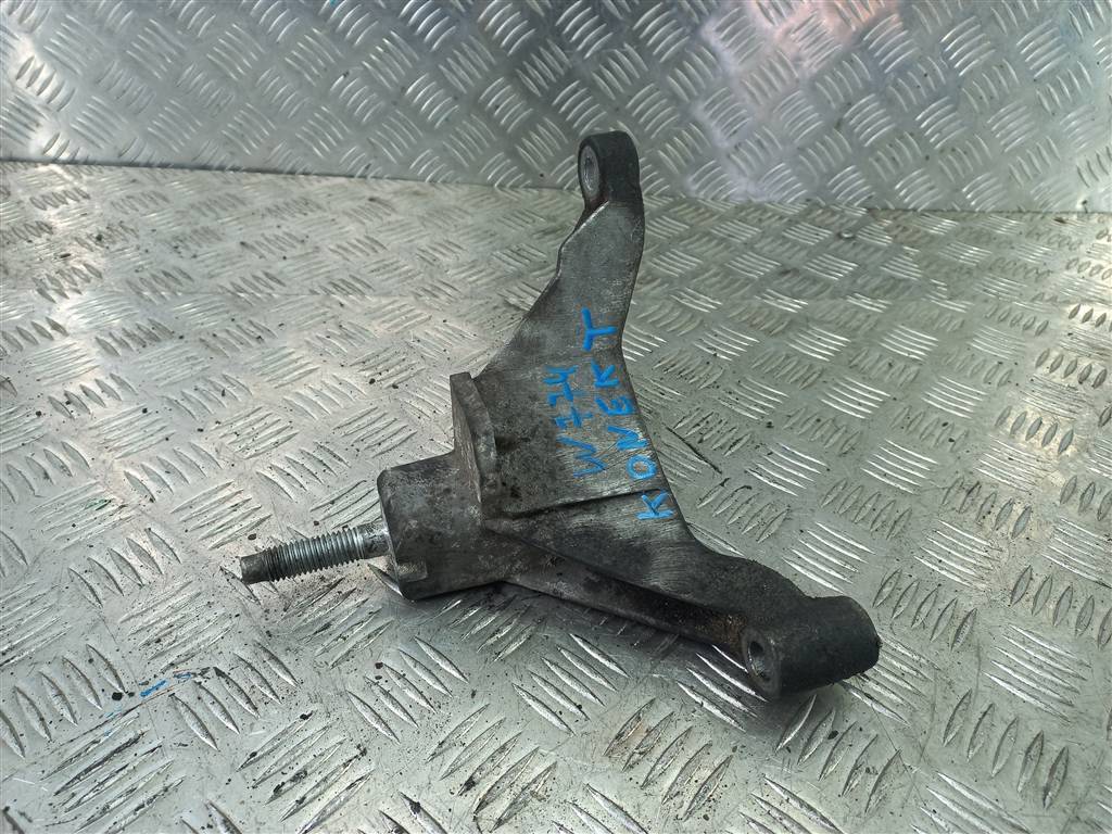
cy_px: 417
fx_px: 803
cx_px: 556
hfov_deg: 69.4
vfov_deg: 54.9
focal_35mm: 25
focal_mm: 4.6
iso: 50
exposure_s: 1/50
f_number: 1.8
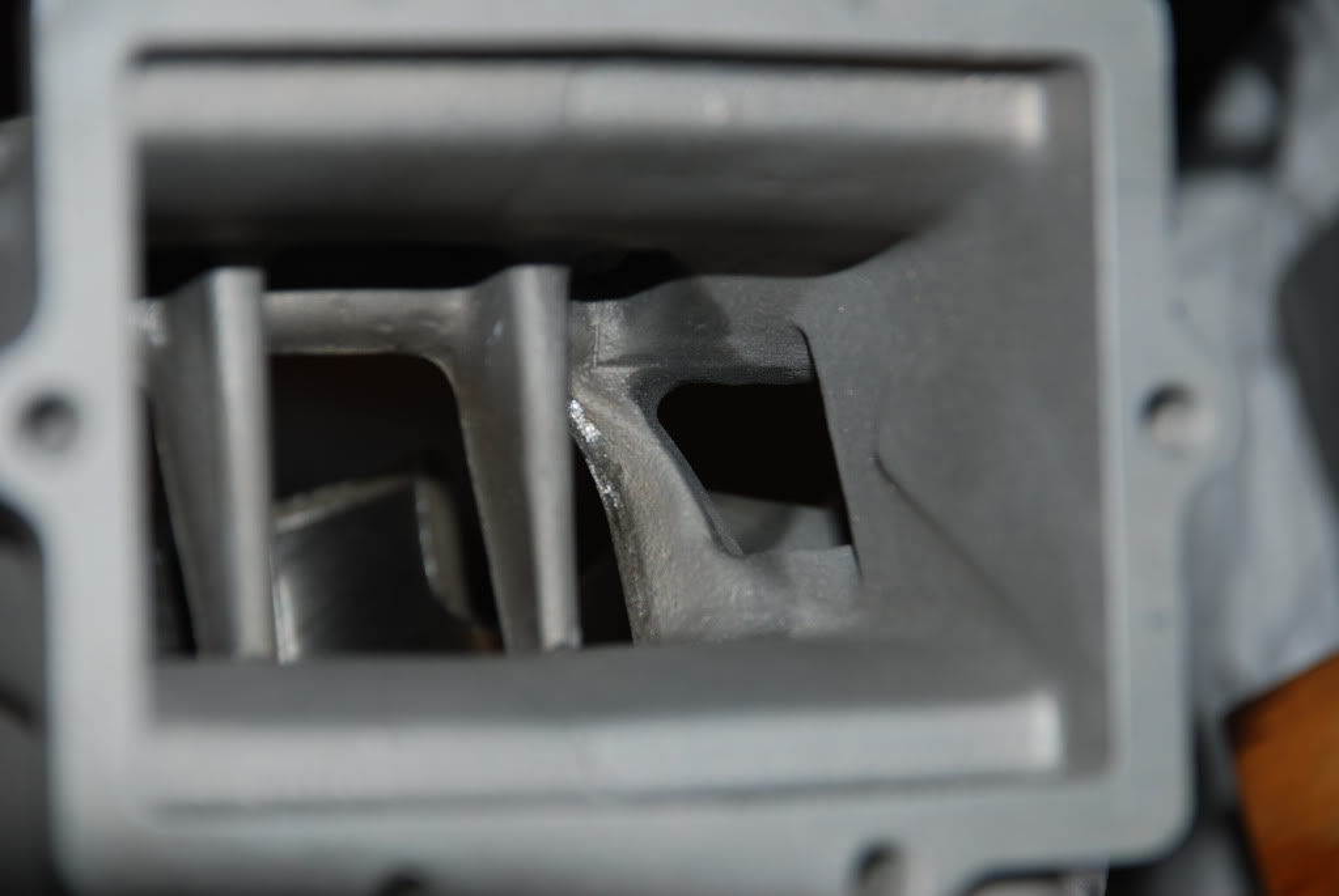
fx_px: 7541
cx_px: 670
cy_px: 448
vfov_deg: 6.8
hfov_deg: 10.1
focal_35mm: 202
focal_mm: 135
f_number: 5.6
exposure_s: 1/125
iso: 100
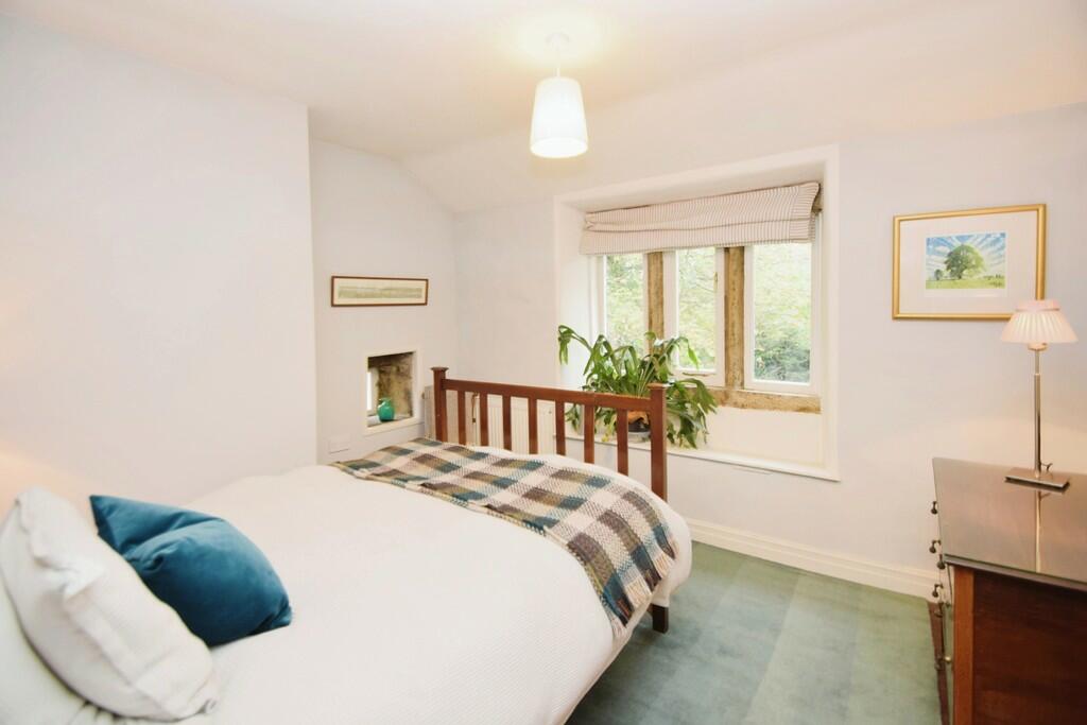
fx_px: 453
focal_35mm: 15
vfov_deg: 77.3
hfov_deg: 100.4
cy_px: 362
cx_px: 544
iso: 800
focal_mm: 10
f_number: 4
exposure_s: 1/60
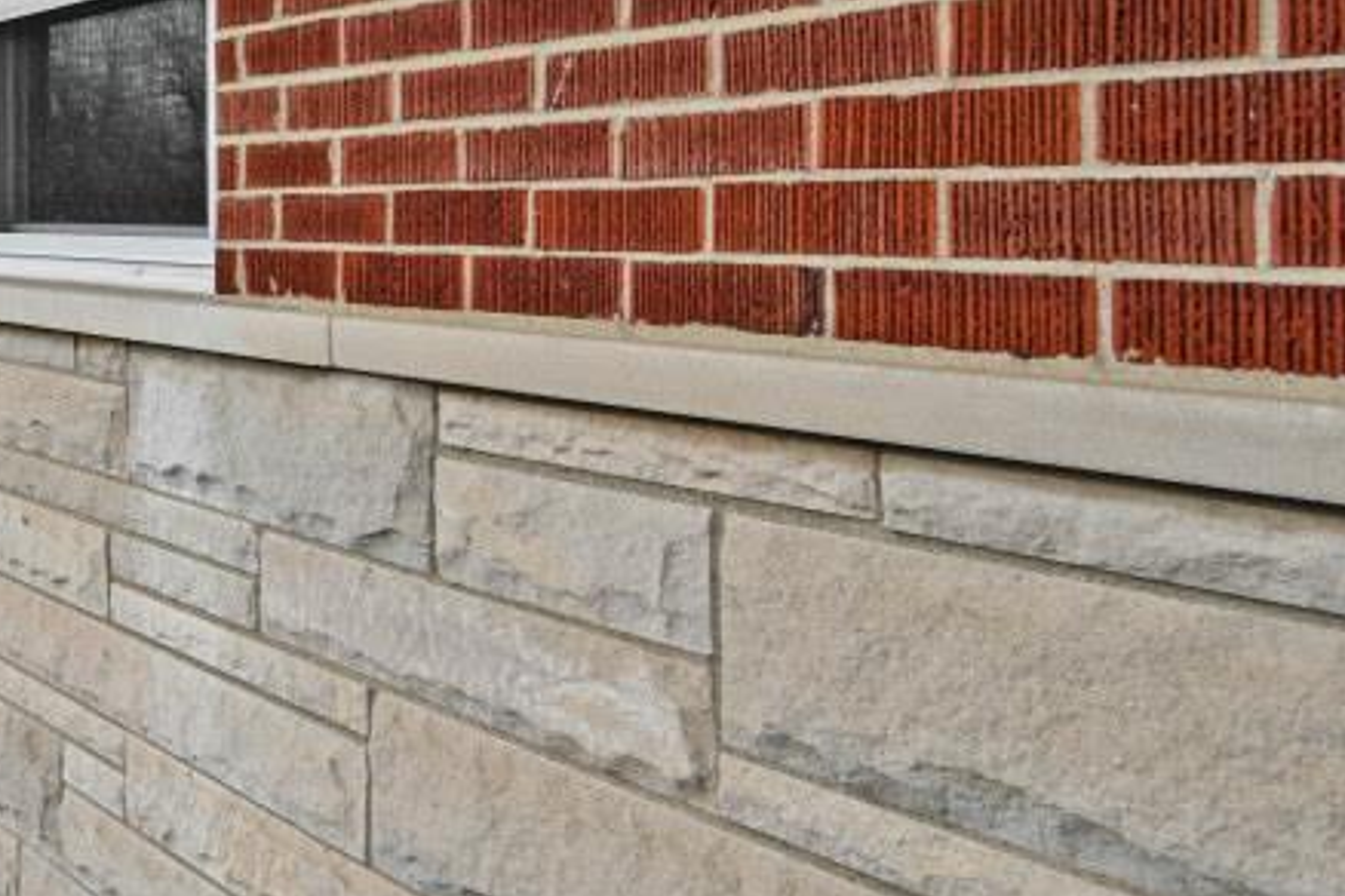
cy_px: 203
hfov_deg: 29.6
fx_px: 1793
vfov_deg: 27.6
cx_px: -547
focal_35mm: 48
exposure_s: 1/125
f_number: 10
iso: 180
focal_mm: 14
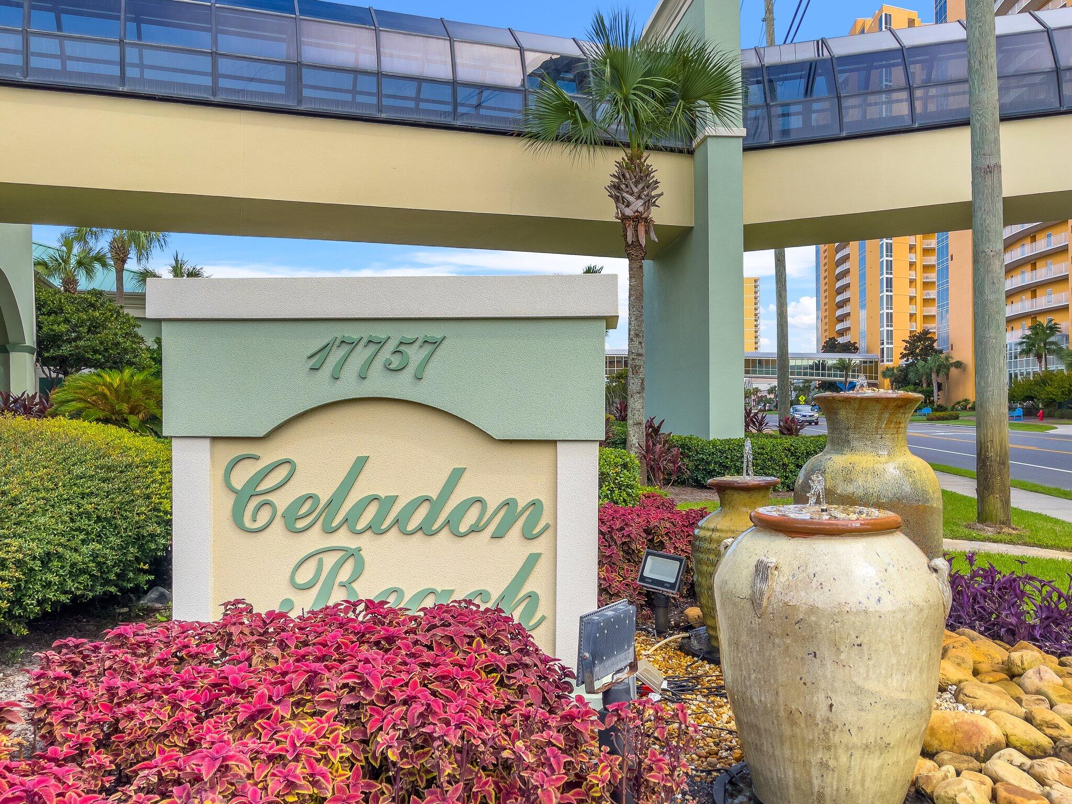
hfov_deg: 67.3
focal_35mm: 26
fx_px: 805
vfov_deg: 53.1
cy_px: 402
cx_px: 536
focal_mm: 5.1
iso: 32
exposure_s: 1/1700
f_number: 1.6
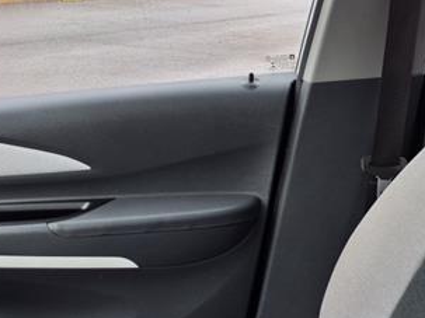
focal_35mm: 57
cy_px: 155
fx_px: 700
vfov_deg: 25.6
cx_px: 383
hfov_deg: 32.1
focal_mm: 3.58
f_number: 1.9
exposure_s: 1/120
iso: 40
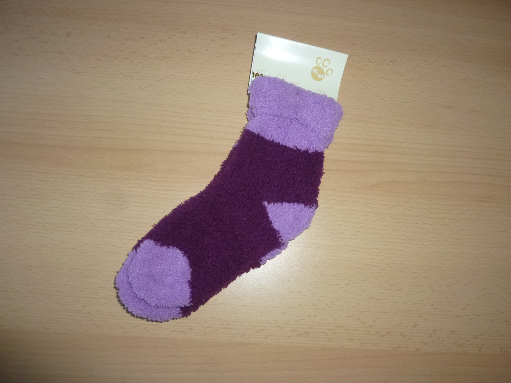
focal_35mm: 25
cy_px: 192
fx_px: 369
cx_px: 256
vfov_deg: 54.9
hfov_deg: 69.4
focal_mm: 4.5
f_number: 3.3
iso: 200
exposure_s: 1/60
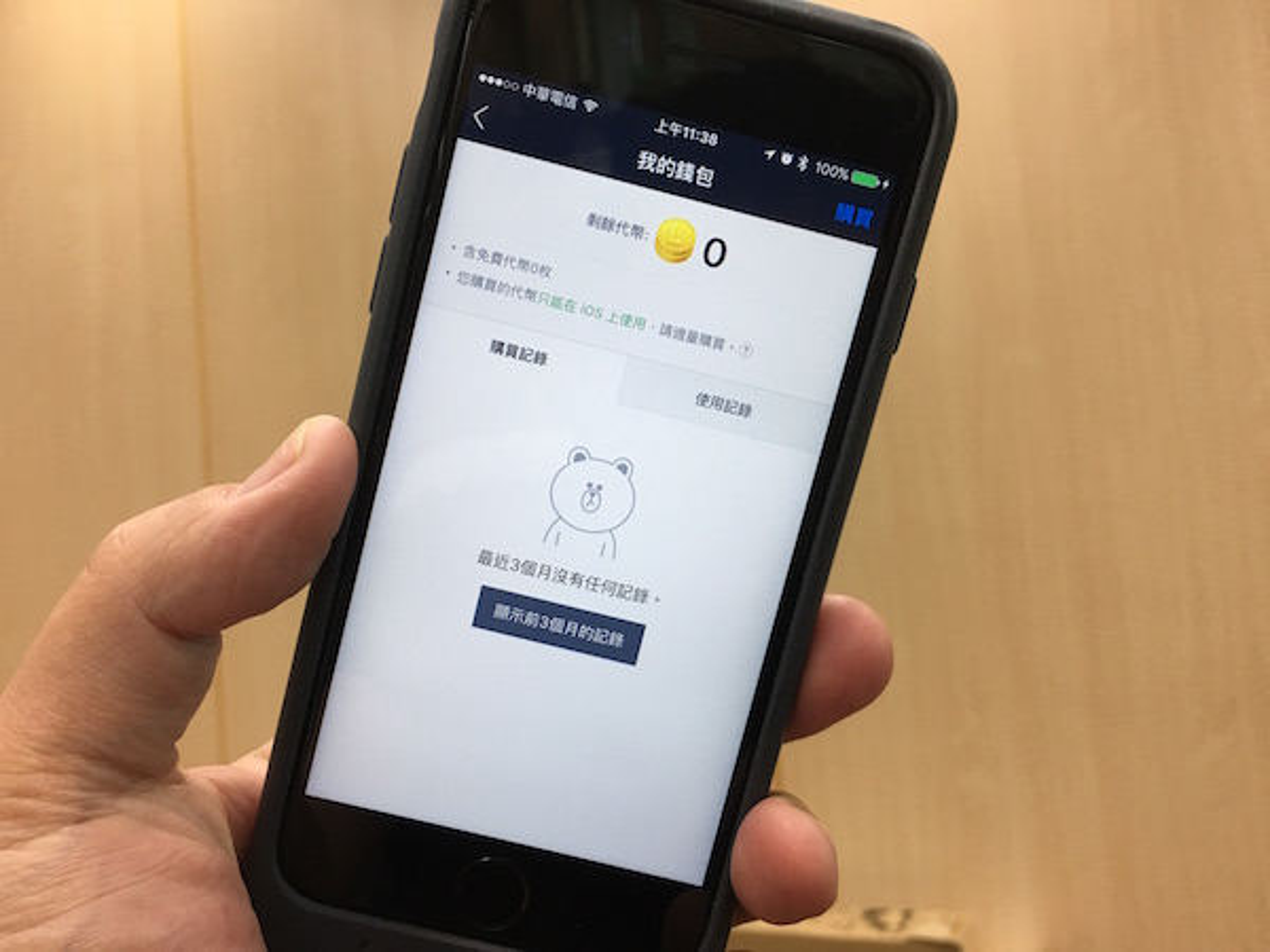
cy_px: 476
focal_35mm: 29
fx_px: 1064
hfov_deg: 61.7
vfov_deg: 48.2
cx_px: 635
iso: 32
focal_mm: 4.15
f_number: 2.2
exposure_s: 1/30
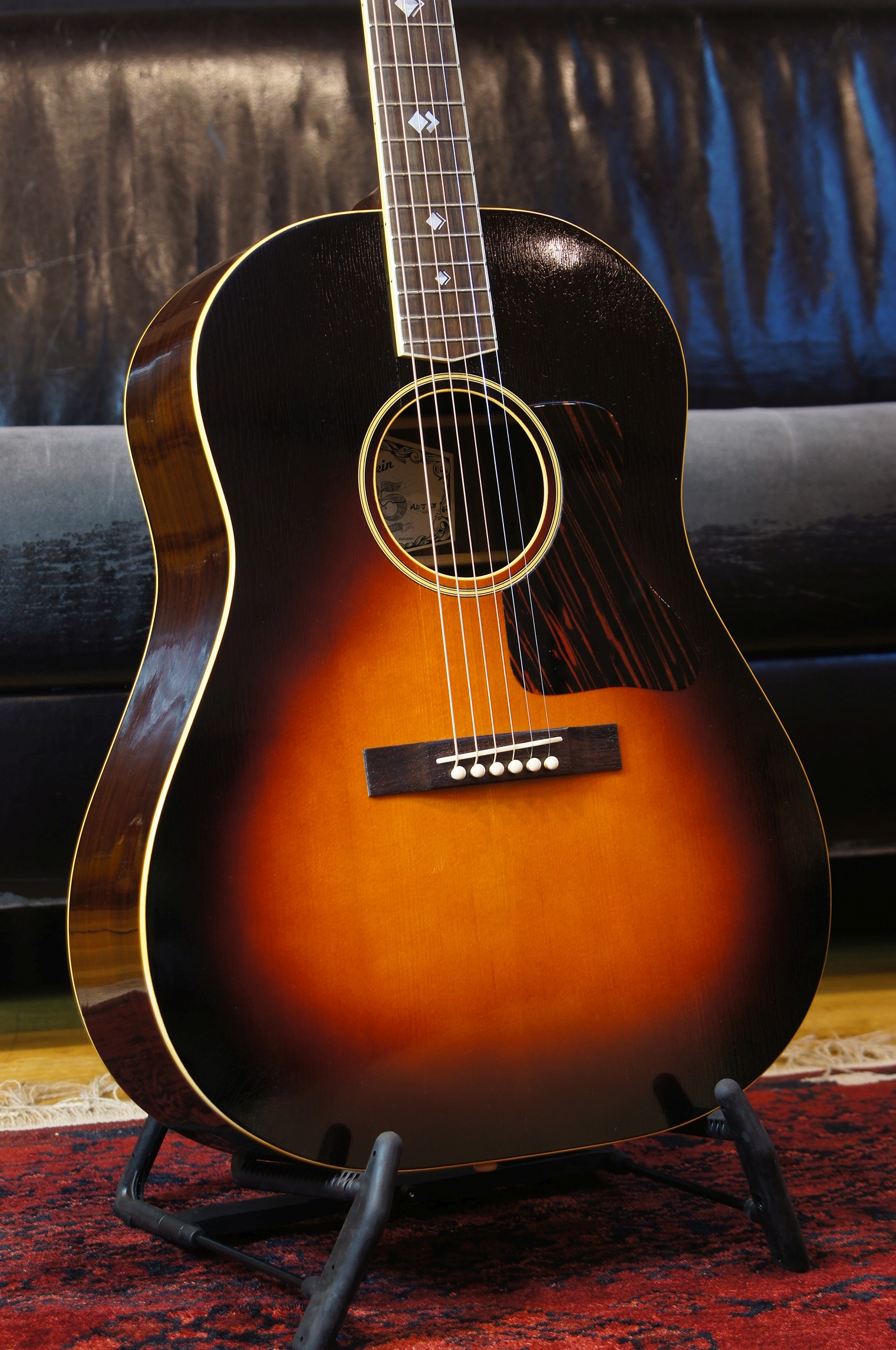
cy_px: 675
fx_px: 3368
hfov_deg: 15.2
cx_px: 448
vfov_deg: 22.6
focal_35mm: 90
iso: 100
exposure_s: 1/2.5
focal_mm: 60
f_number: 5.6
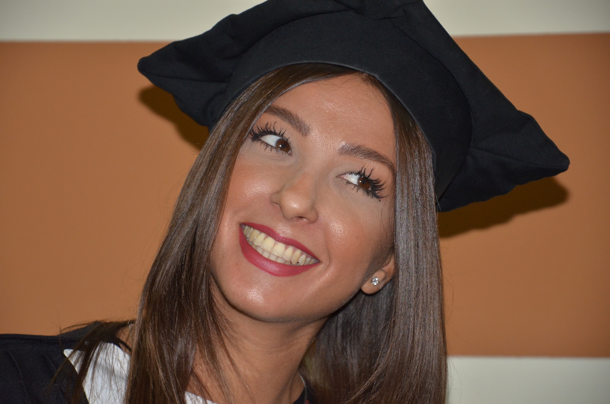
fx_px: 2663
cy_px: 202
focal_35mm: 158
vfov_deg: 8.7
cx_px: 305
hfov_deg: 13.1
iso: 800
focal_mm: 105
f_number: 5.6
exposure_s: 1/60
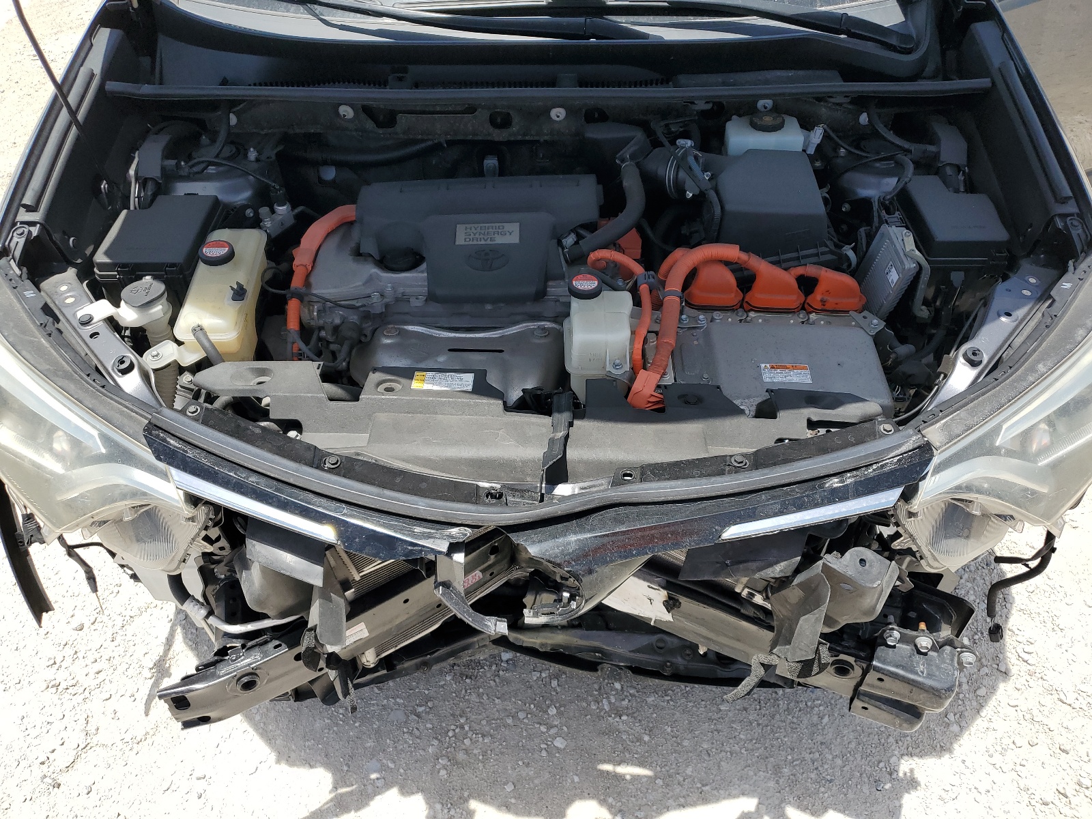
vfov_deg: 53.1
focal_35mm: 26
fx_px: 820
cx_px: 546
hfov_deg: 67.3
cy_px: 410
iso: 50
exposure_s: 1/2500
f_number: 1.5
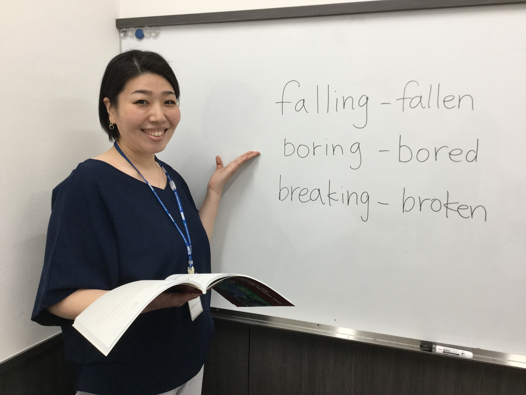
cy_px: 198
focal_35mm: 31
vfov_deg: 45.4
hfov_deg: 58.4
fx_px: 471
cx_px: 263
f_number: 2.4
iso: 25
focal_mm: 3.3
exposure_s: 1/30
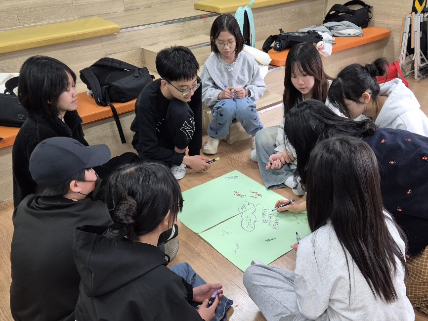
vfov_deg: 41.6
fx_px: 420
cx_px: 245
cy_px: 194
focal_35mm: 34
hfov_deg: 53.8
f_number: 1.8
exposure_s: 1/120
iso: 250
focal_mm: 5.4
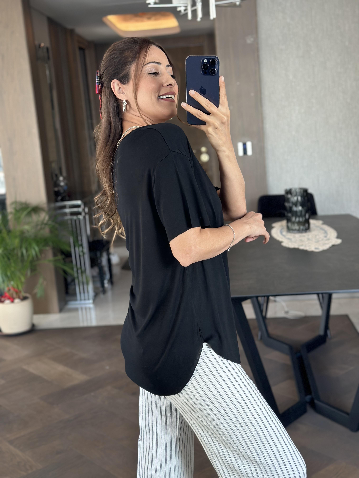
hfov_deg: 30.3
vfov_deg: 39.7
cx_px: 180
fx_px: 664
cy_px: 239
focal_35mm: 48
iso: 160
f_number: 1.78
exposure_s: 1/60
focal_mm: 6.86
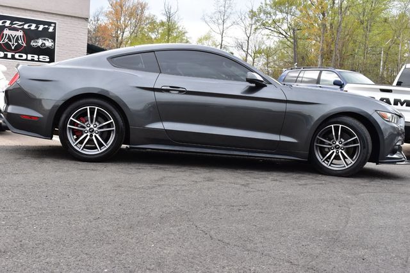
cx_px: 205
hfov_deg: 42.3
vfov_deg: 28.9
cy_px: 136
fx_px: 529
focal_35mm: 46
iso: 400
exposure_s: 1/200
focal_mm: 31
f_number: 10
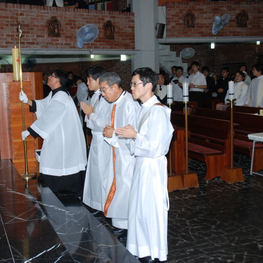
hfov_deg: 36.6
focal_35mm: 46
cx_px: 104
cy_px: 131
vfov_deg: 36.8
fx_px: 395
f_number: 5.6
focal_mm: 24
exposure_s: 1/60
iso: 200
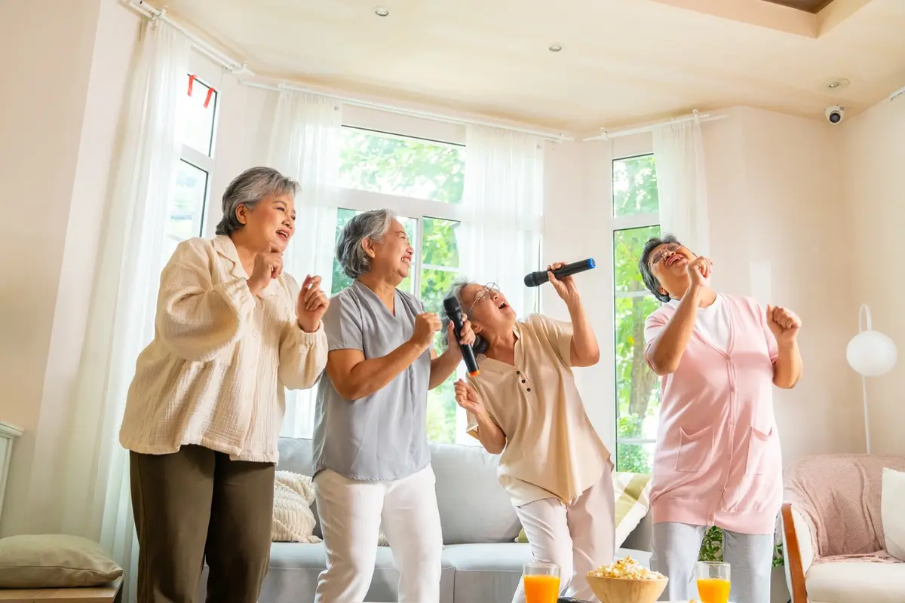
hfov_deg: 60.3
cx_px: 452
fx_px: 779
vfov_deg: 42.3
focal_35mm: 31
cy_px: 302
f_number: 3.2
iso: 800
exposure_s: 1/200
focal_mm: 31
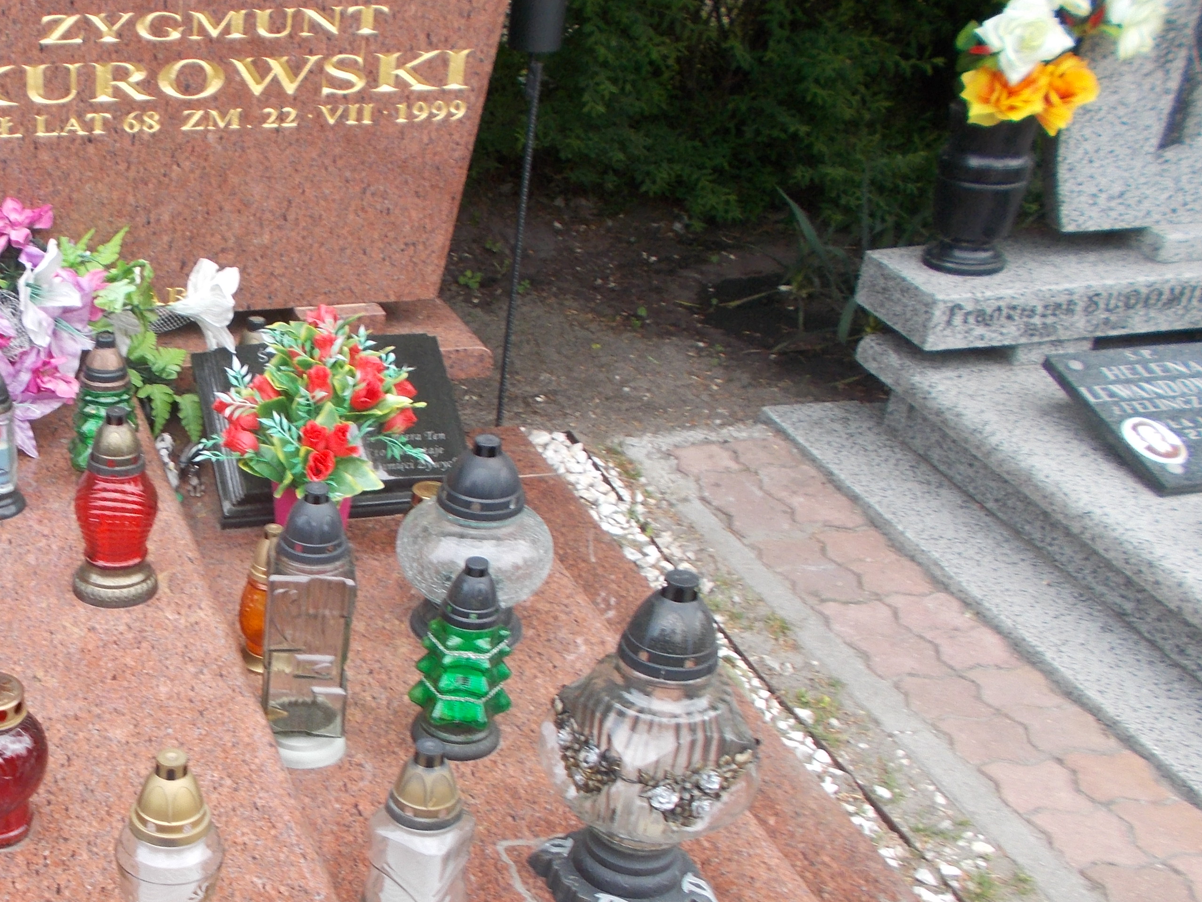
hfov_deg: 38.2
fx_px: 1632
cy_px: 620
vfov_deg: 30.6
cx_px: 166
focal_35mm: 47
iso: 80
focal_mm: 4.6
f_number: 3.2
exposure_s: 1/80
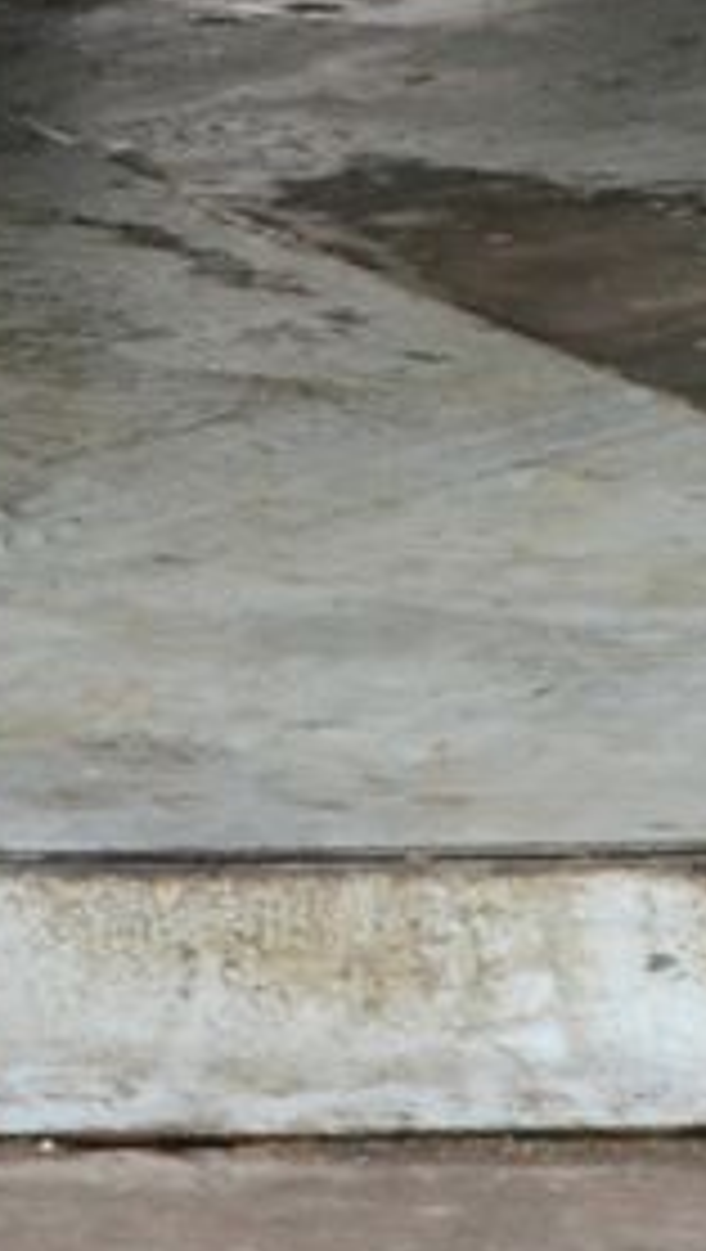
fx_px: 18415
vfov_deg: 3.8
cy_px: -1667
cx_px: -1286
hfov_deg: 2.2
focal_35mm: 555
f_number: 10
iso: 800
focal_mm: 48
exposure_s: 1/13
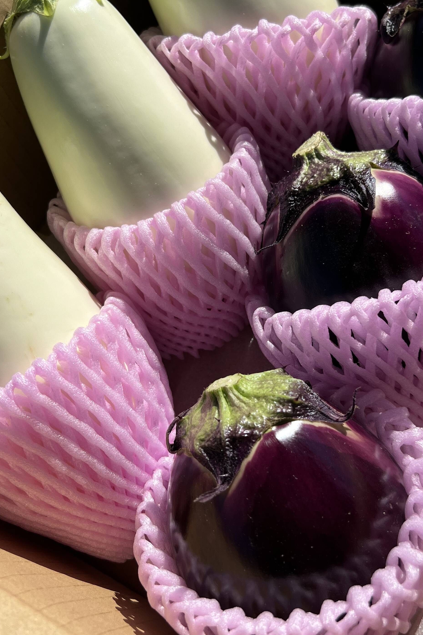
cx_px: 227
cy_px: 271
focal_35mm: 39
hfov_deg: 34.2
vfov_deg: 49.4
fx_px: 687
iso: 50
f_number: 1.5
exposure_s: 1/5076
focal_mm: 5.7
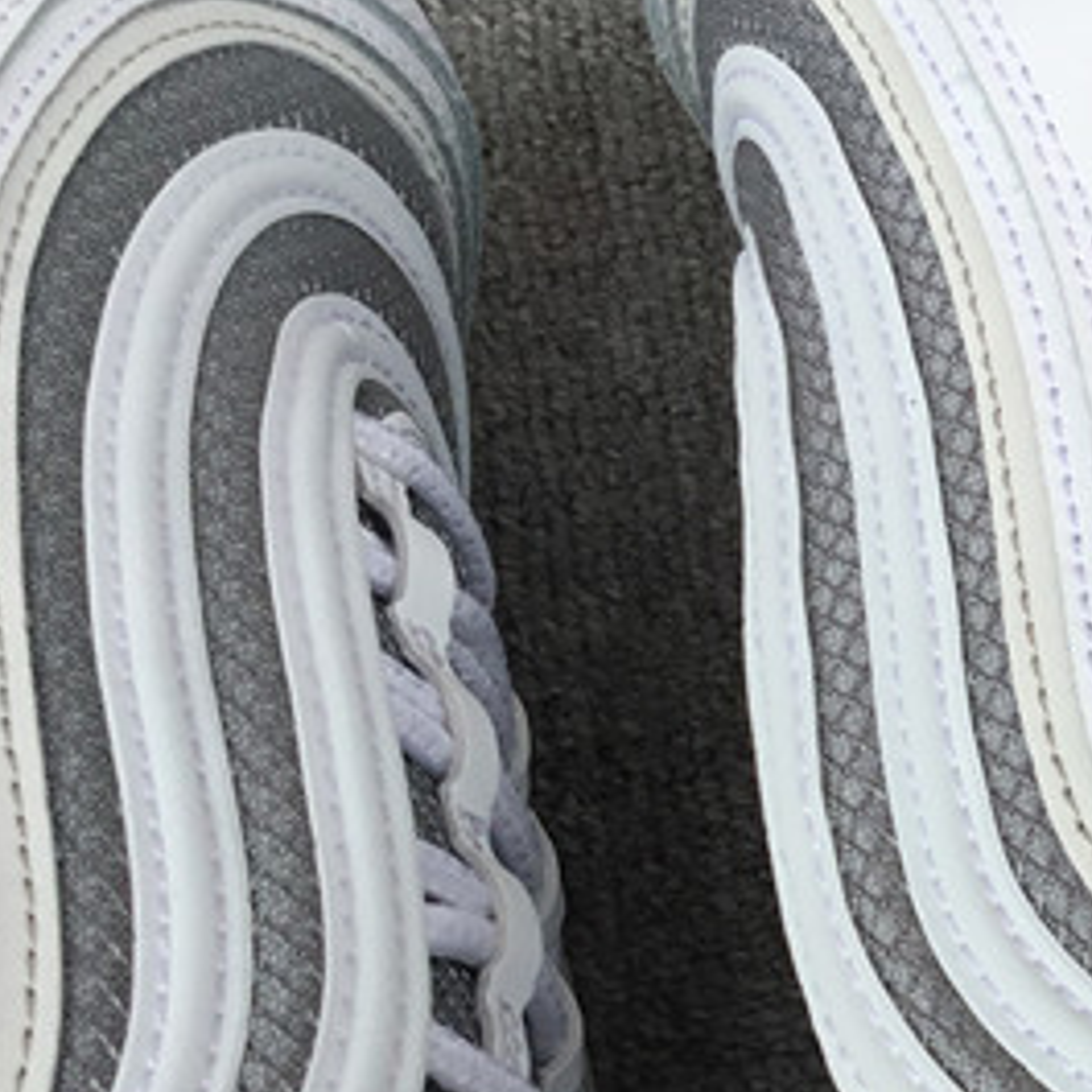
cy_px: 1053
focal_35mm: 93
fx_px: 3319
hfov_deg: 17.3
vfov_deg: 18.3
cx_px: 1504
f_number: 2.4
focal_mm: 3.3
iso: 25
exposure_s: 1/242
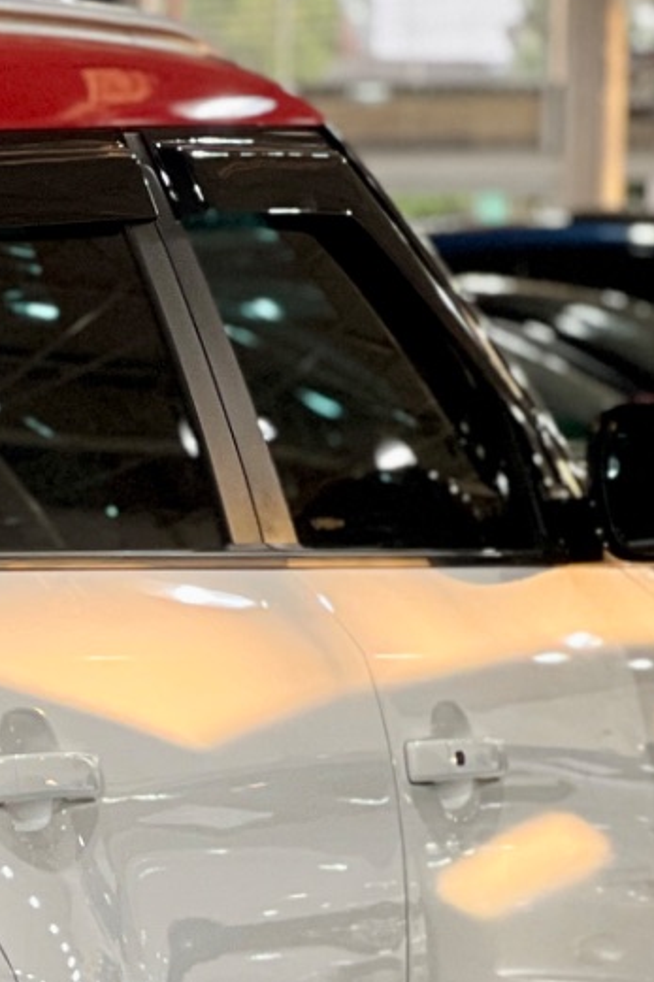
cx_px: -633
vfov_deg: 7.0
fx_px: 8043
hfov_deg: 4.6
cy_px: 935
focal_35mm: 295
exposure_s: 1/40
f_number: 2.8
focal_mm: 9
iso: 160
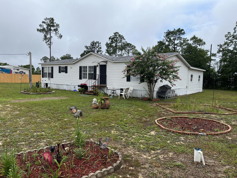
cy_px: 89
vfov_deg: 53.1
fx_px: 178
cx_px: 118
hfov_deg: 67.3
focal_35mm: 26
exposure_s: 1/2513
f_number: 1.6
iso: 50
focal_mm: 5.1
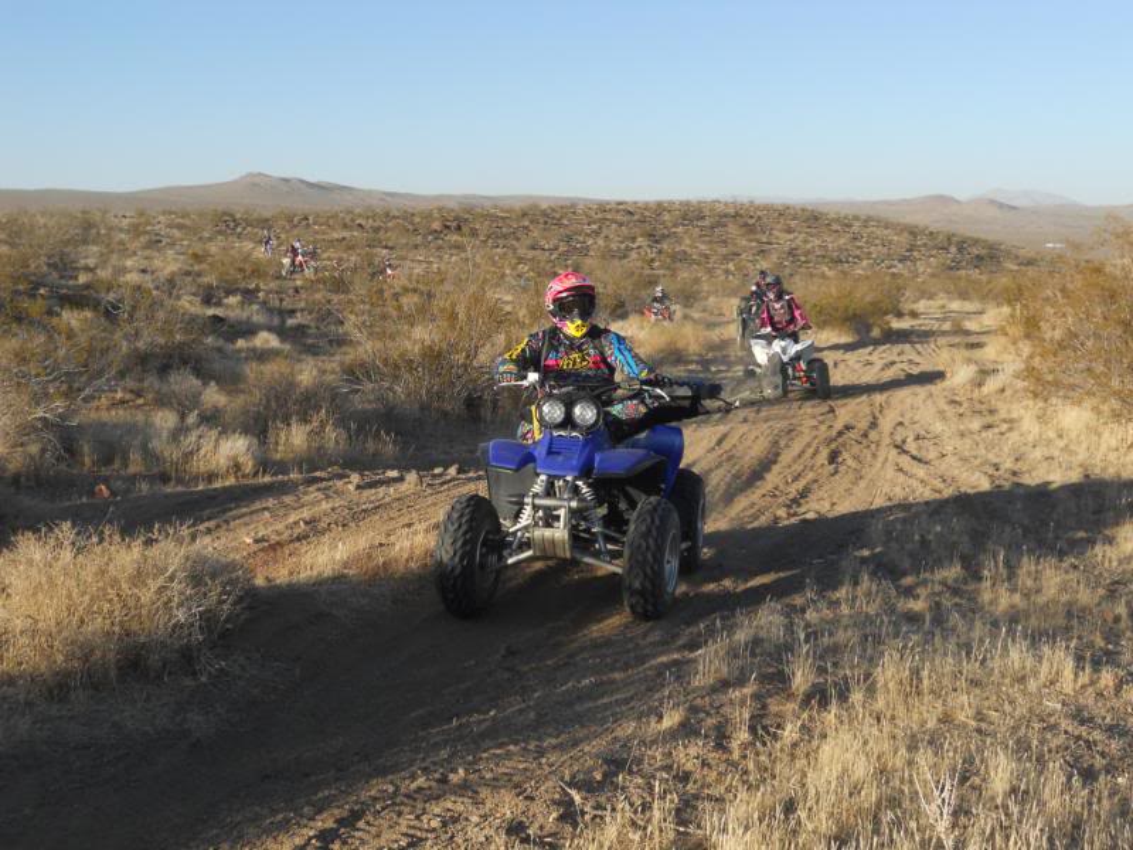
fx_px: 1506
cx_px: 566
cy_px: 425
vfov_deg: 31.5
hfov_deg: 41.2
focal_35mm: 46
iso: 80
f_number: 4.3
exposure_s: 1/500
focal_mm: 8.2
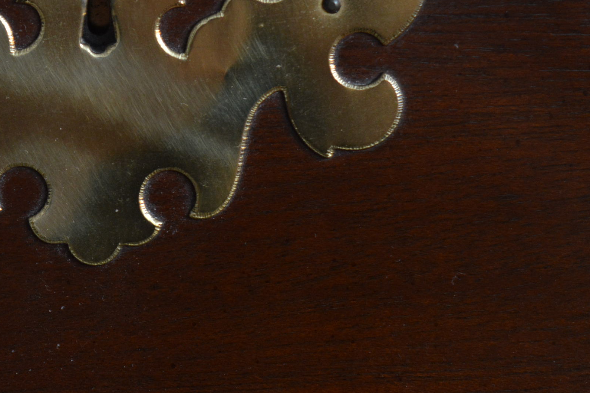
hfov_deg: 13.1
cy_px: 59
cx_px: 56
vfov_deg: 8.8
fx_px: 2554
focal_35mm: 156
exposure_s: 1/50
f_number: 5.6
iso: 800
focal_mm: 55
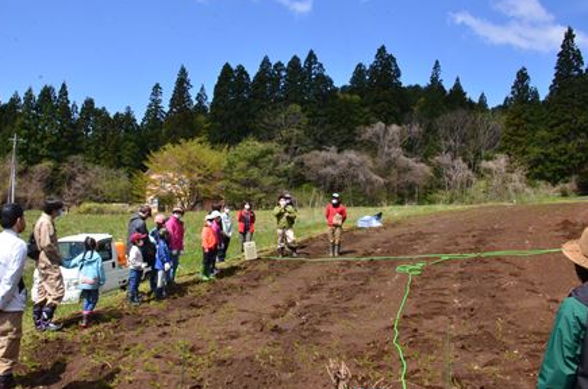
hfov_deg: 60.2
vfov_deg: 42.1
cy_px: 197
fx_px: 505
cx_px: 260
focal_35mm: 31
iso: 1000
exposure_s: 1/250
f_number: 22
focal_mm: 18
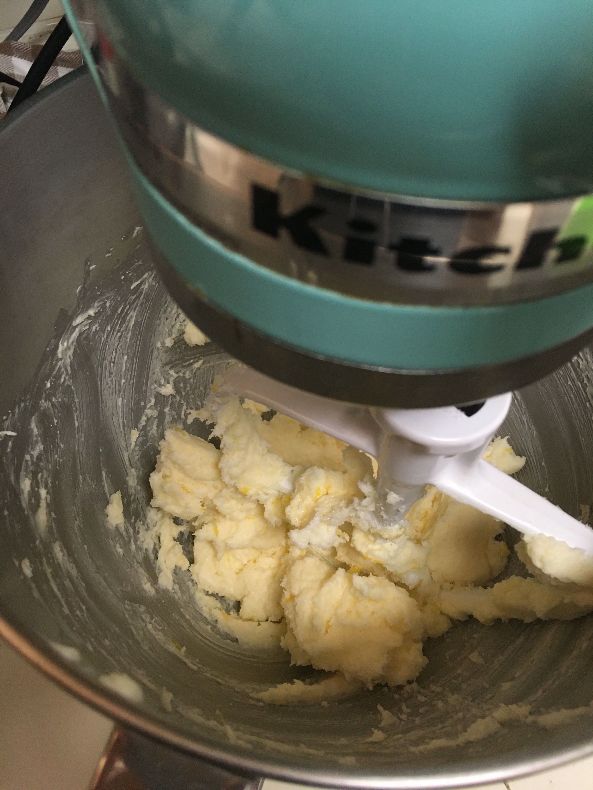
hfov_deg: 48.2
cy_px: 395
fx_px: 662
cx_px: 296
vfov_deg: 61.7
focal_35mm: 29
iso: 160
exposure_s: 1/30
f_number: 2.2
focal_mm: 4.15
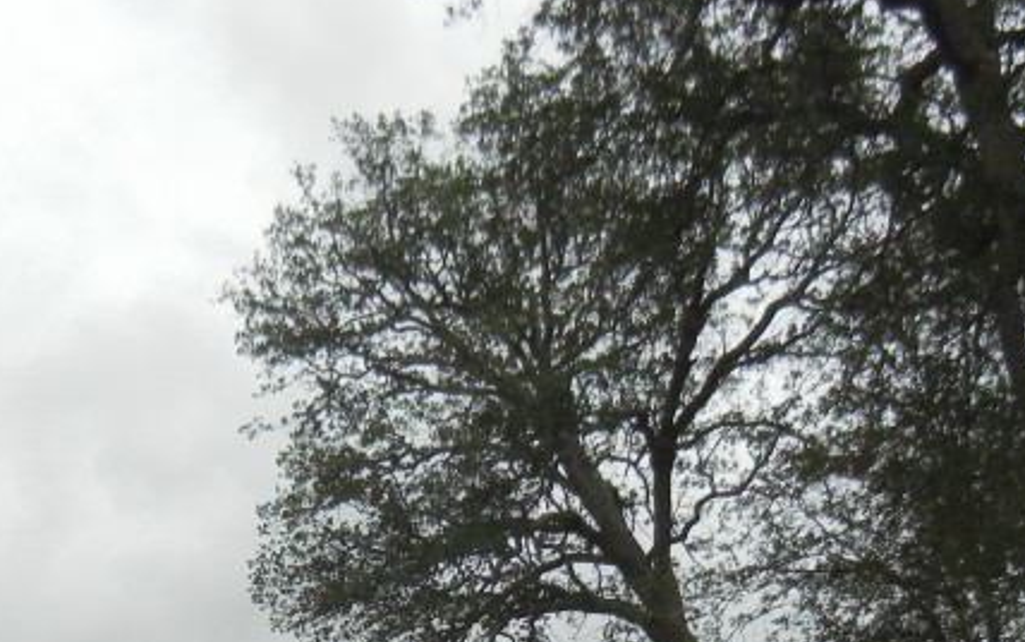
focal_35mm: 76
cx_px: 213
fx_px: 2124
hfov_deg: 26.6
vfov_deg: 16.5
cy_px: 755
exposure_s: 1/663
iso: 160
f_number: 3.5
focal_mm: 5.4
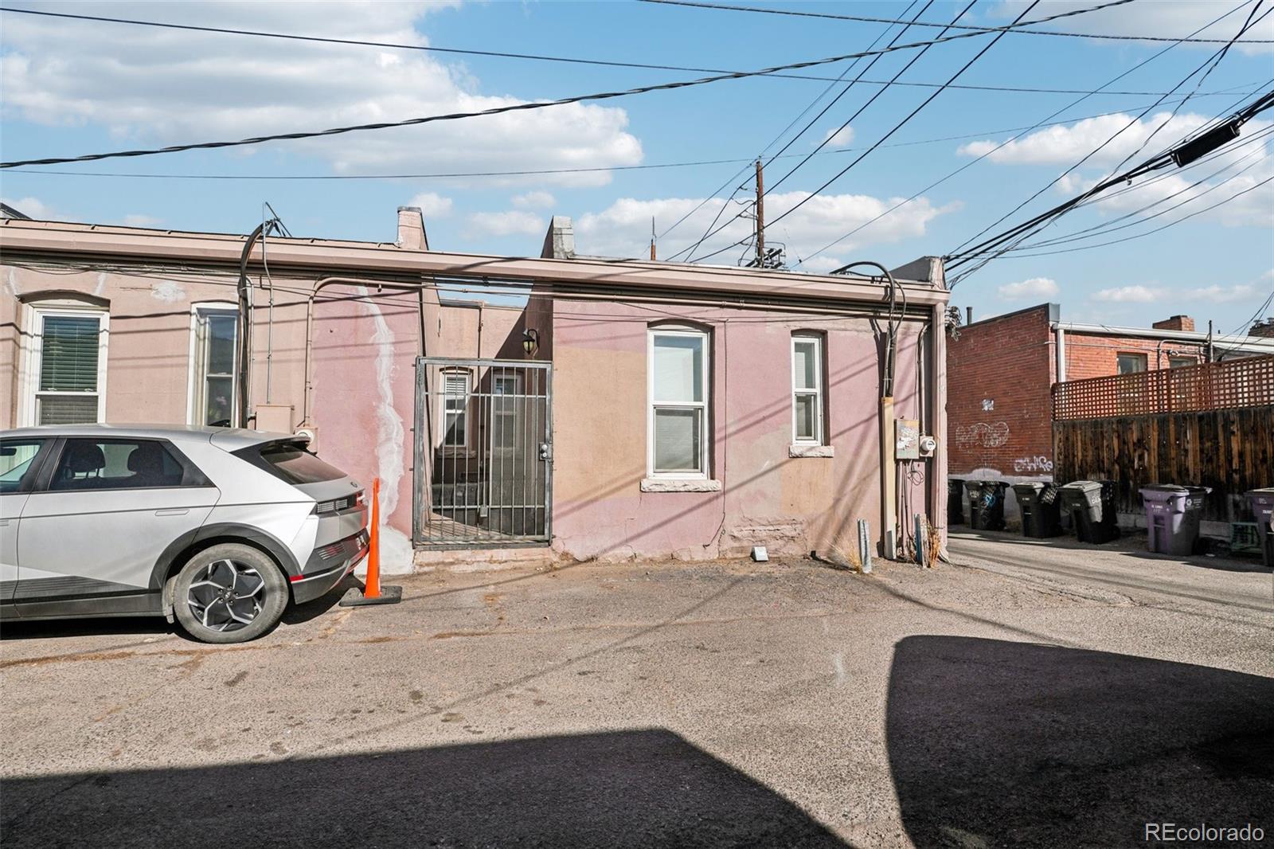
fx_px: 584
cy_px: 424
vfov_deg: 72.0
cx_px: 637
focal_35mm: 16
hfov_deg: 95.0
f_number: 8
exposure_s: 1/500
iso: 100
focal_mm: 11
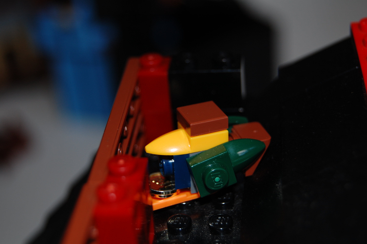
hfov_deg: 24.6
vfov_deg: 16.5
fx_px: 840
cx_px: 184
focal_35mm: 82
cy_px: 122
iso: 200
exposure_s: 1/125
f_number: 5.6
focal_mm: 55
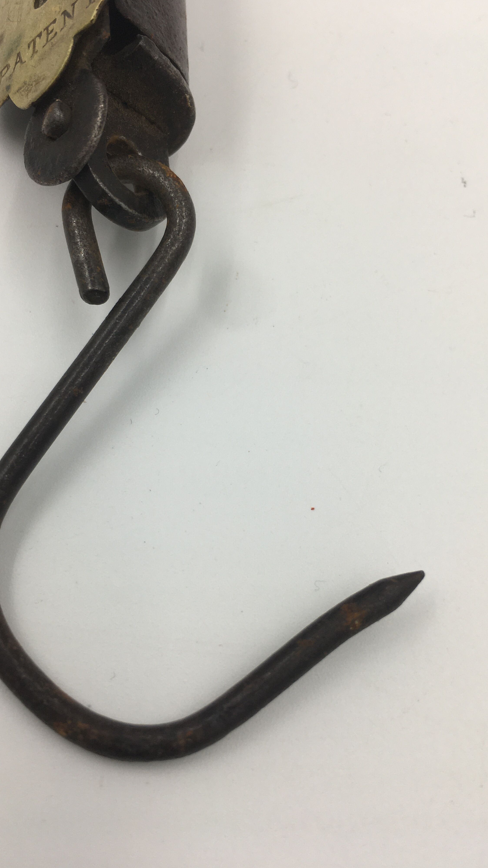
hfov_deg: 36.6
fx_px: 736
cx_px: 214
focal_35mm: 32
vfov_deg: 61.0
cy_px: 435
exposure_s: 1/270
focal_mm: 4.15
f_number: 2.2
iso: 25
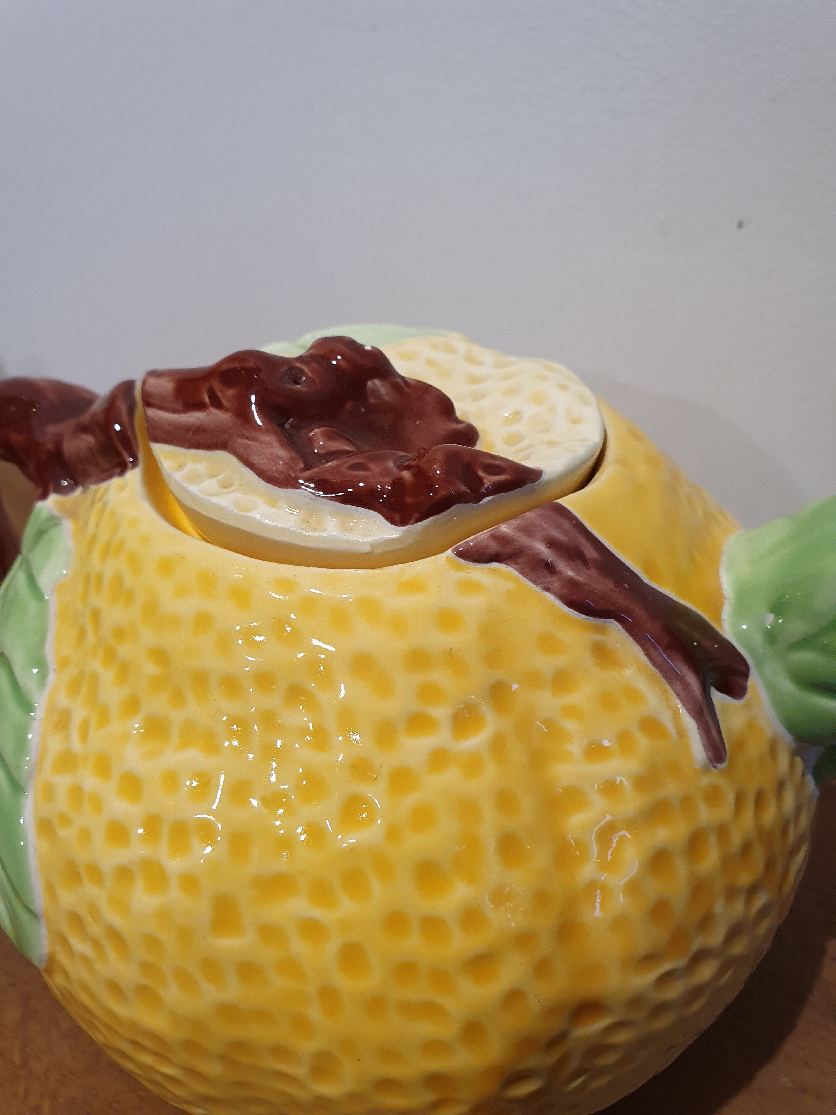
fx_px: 837
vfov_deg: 67.3
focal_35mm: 26
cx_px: 418
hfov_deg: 53.1
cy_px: 558
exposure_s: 1/50
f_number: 2.4
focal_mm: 4.32
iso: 320
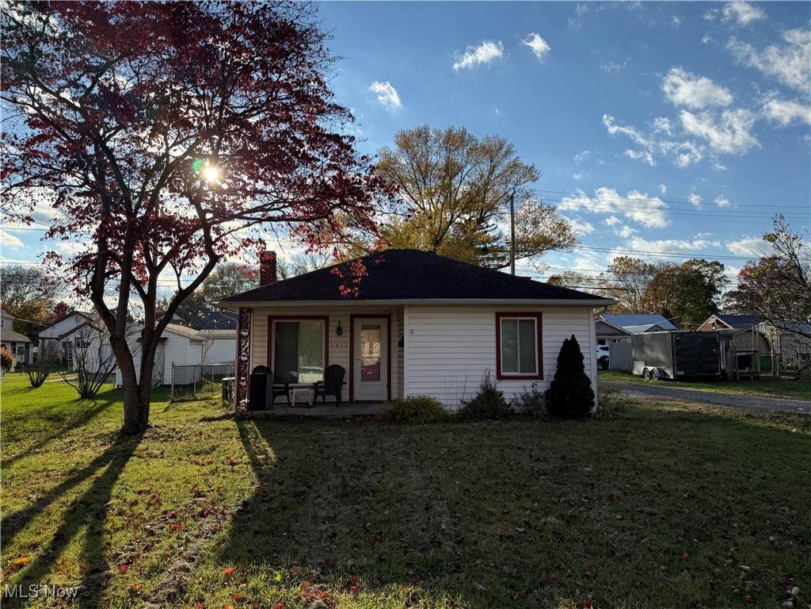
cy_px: 304
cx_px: 406
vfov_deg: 56.8
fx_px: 562
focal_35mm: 24
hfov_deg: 71.6
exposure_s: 1/4975
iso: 80
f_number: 1.78
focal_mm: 6.76
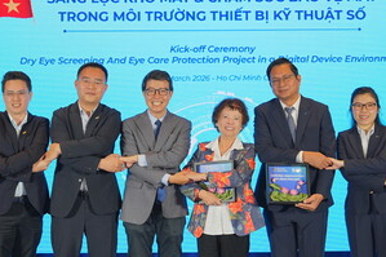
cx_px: 194
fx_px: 889
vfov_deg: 16.4
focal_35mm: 83
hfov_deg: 24.5
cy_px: 87
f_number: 4
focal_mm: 31
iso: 500
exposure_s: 1/200
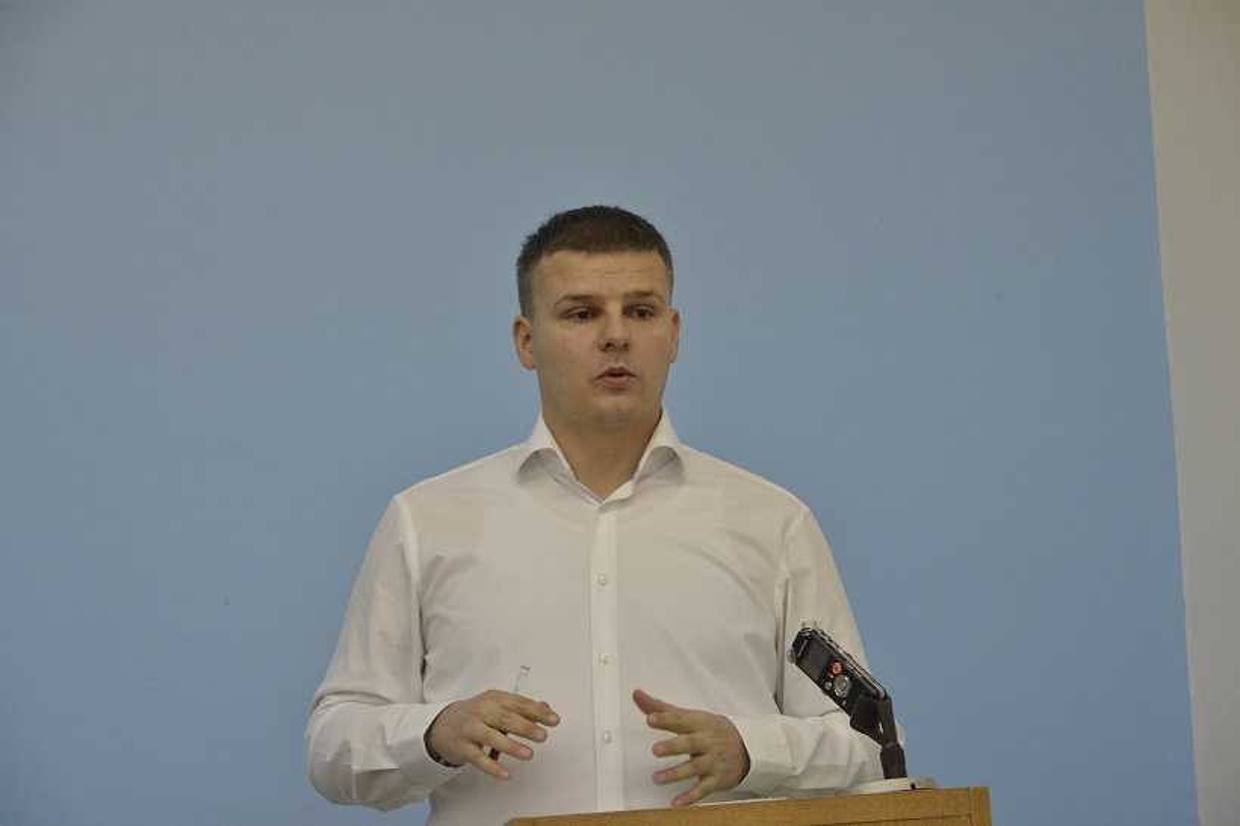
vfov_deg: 9.5
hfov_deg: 14.2
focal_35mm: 145
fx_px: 4992
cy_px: 413
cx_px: 620
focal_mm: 145
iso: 4000
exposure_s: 1/200
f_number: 7.1
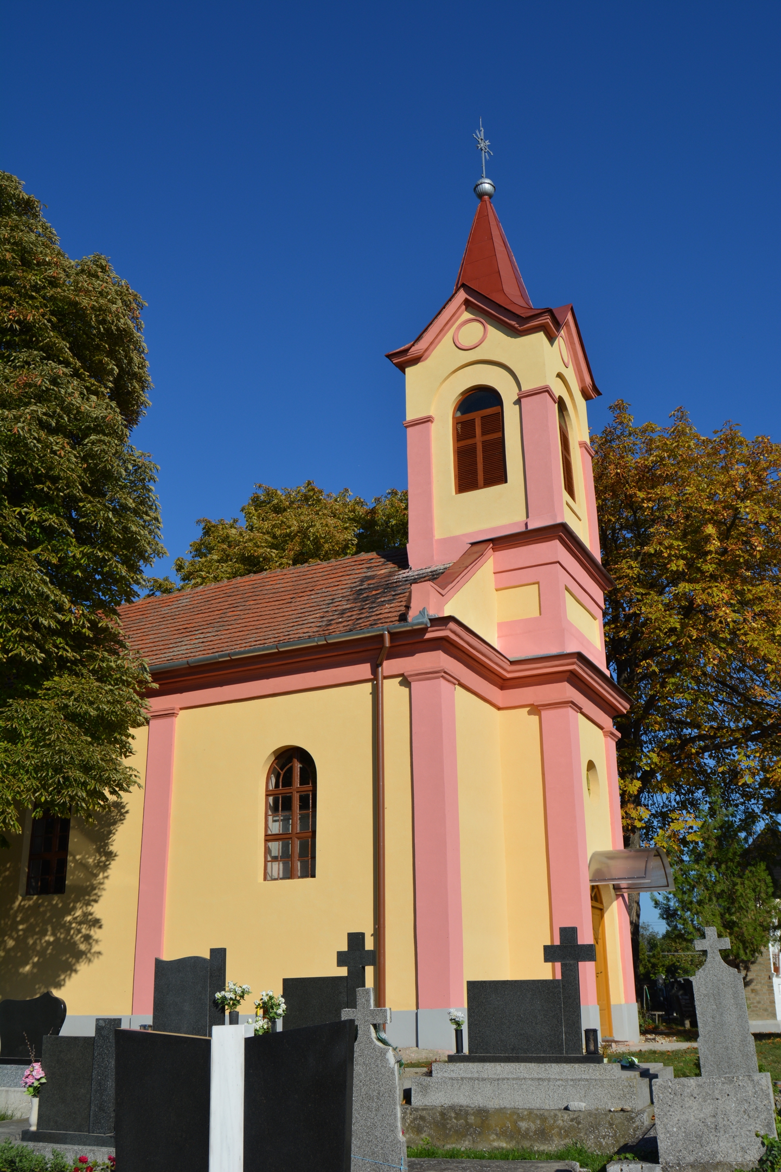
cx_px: 390
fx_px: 1074
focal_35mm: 33
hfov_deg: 40.0
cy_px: 586
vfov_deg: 57.2
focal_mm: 22
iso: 100
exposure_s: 1/400
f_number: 10
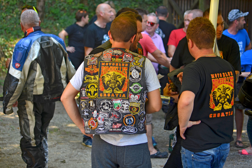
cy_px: 84
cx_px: 127
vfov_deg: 10.5
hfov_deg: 15.8
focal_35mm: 130
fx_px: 910
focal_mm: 86
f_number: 4
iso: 100
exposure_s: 1/250
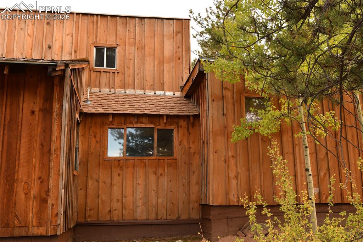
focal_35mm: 36
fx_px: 363
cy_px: 121
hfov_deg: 53.1
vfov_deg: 36.8
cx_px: 182
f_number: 9
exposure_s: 1/40
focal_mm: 24
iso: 220
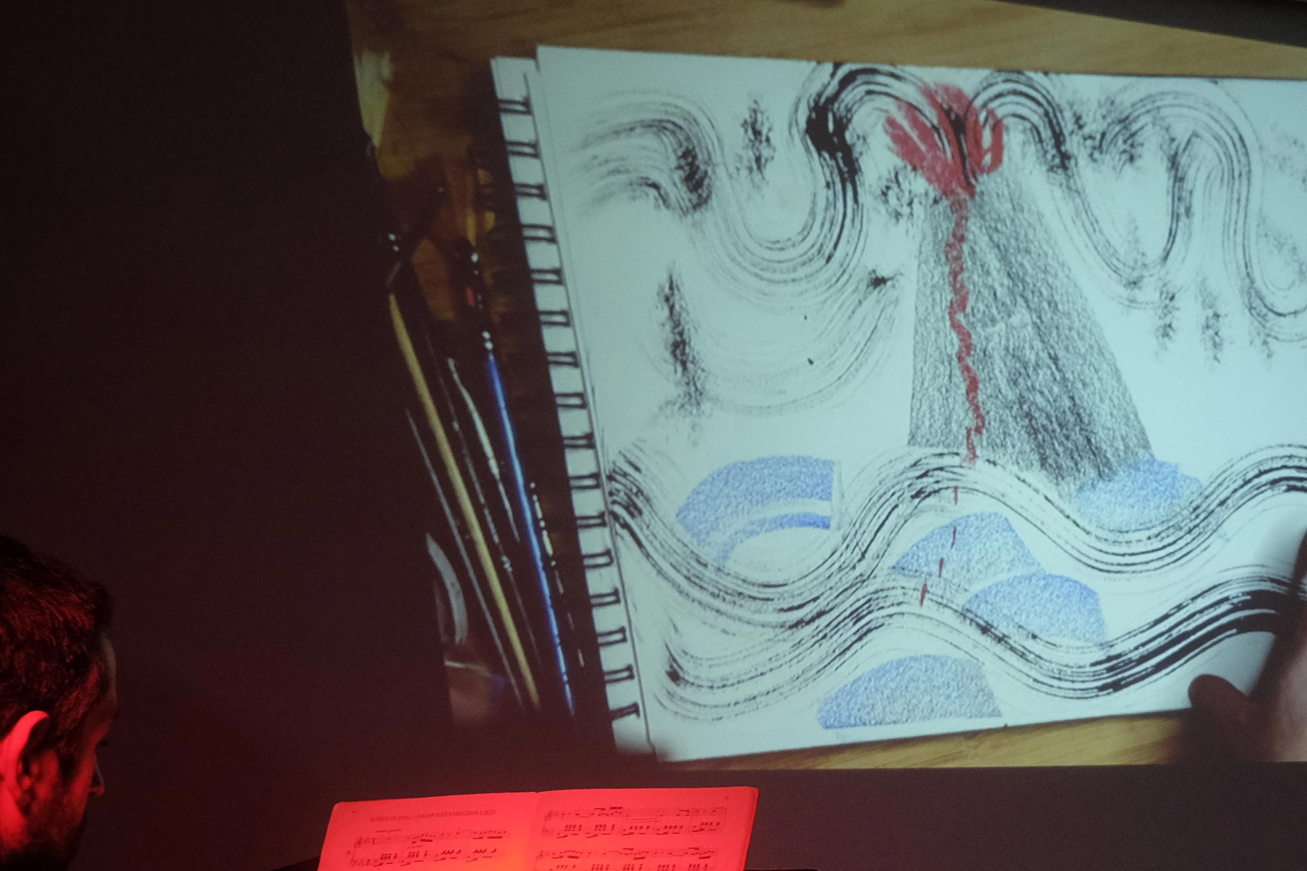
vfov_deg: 20.8
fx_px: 2251
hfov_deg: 30.7
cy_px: 976
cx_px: 1210
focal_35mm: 62
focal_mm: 18
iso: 1600
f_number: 3.6
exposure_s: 1/60
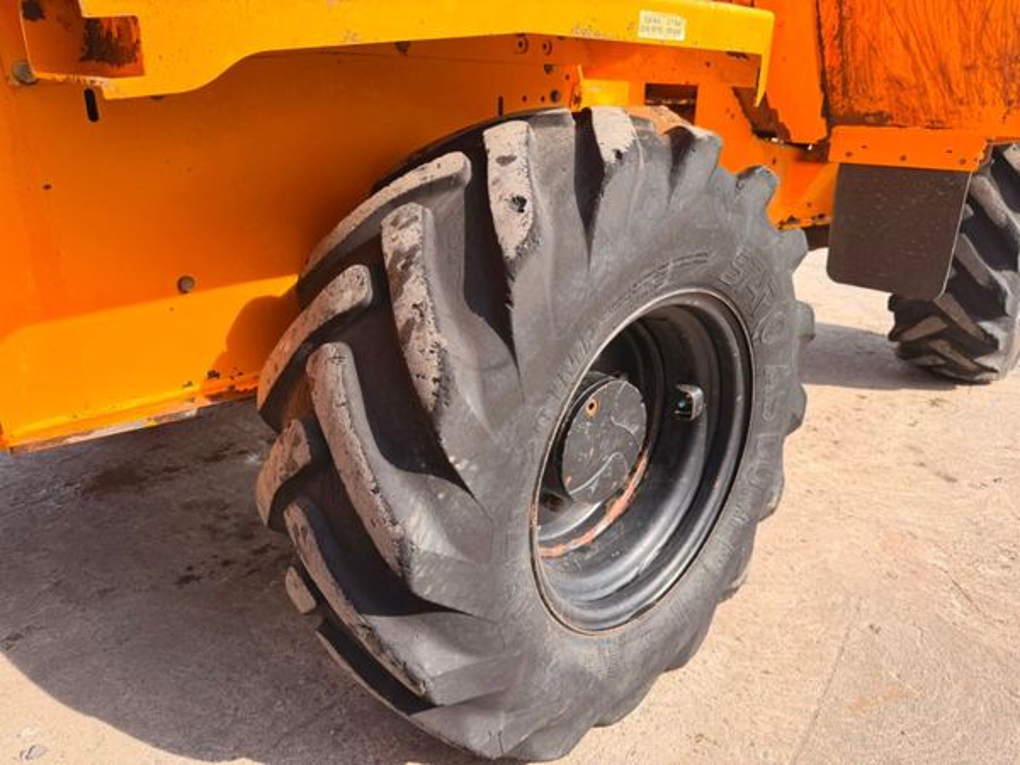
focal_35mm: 24
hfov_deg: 71.6
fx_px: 707
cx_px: 510
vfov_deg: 56.8
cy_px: 382
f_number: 1.78
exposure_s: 1/1553
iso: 100
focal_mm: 6.76
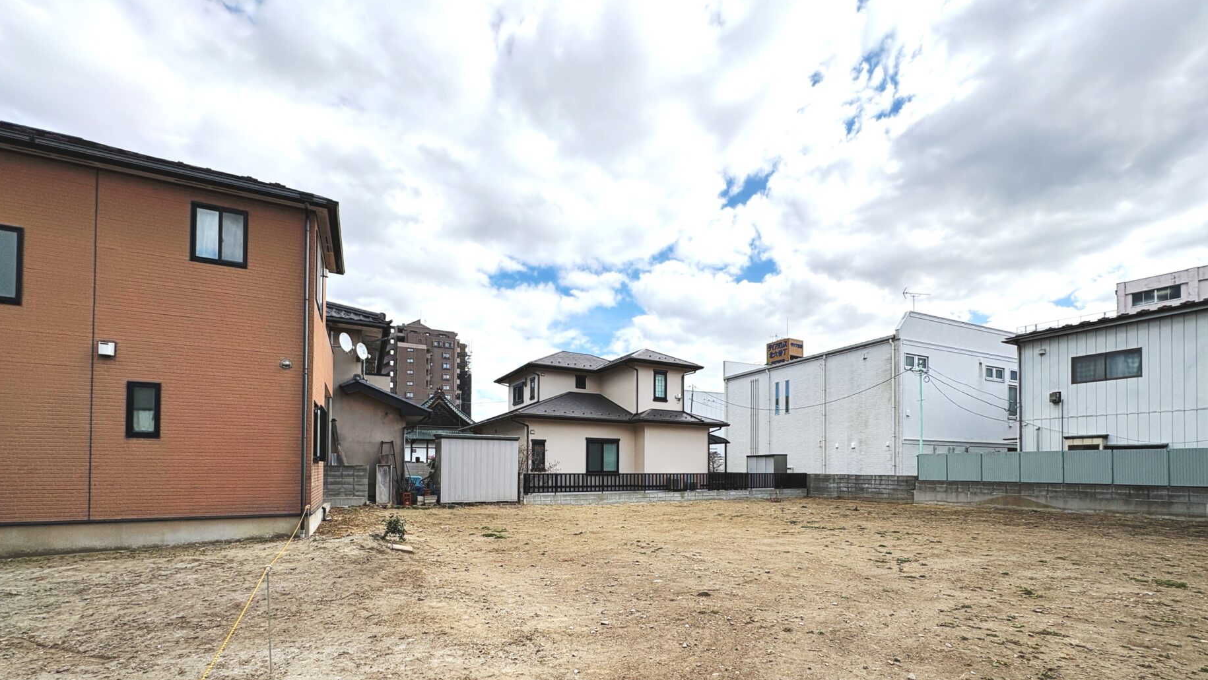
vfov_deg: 65.2
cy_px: 458
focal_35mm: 16
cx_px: 617
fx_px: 513
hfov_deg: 99.3
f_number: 2.2
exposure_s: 1/1927
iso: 40
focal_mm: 2.22
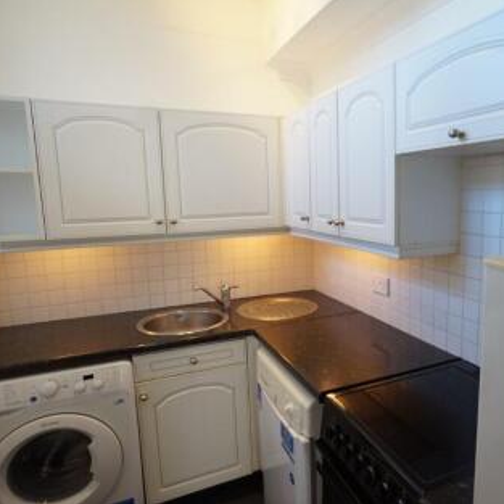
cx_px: 341
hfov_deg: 51.4
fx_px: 511
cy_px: 250
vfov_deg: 52.5
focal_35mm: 31
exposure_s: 1/160
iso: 1000
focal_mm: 16
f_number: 4
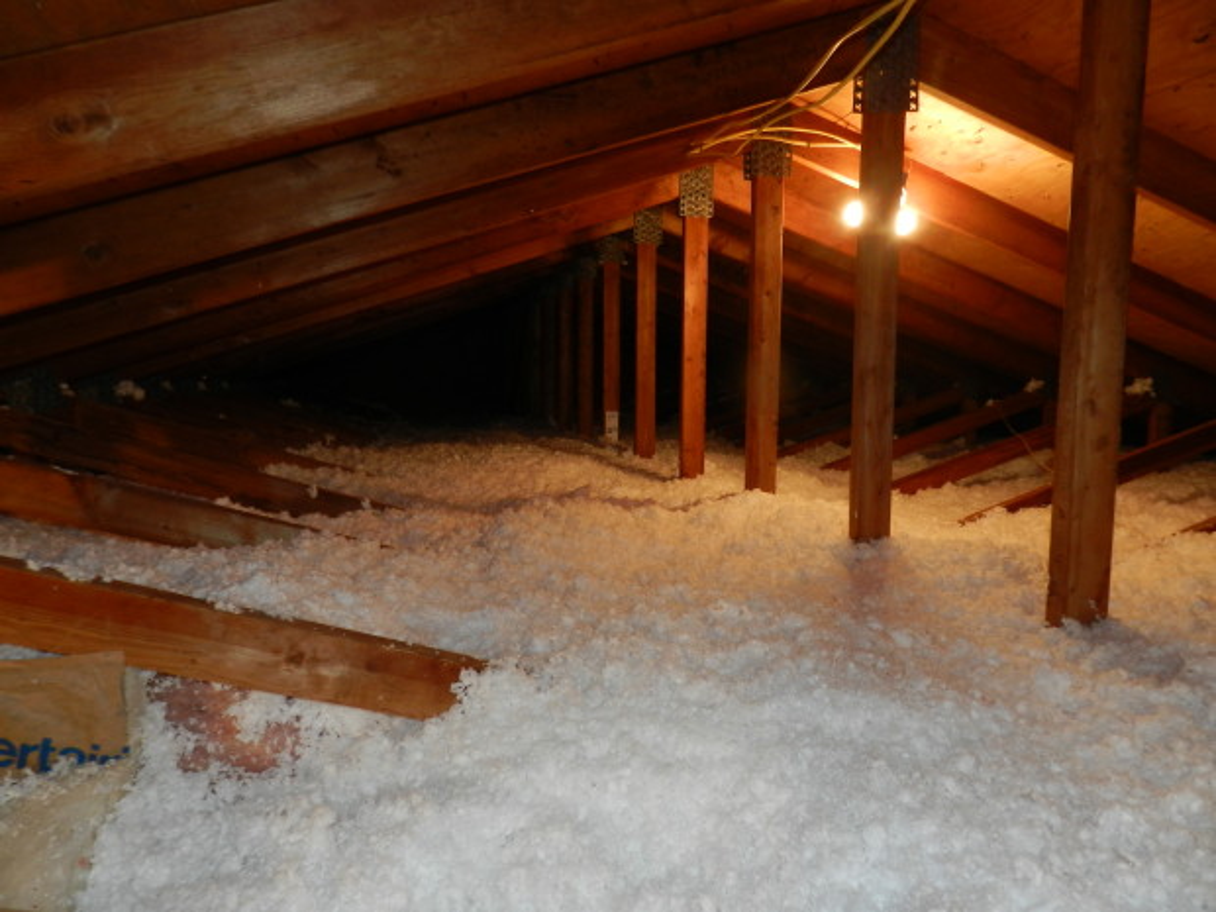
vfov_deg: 58.9
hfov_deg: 73.9
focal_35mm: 23
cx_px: 608
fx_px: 808
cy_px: 456
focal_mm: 4
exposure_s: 1/30
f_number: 3.4
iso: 200
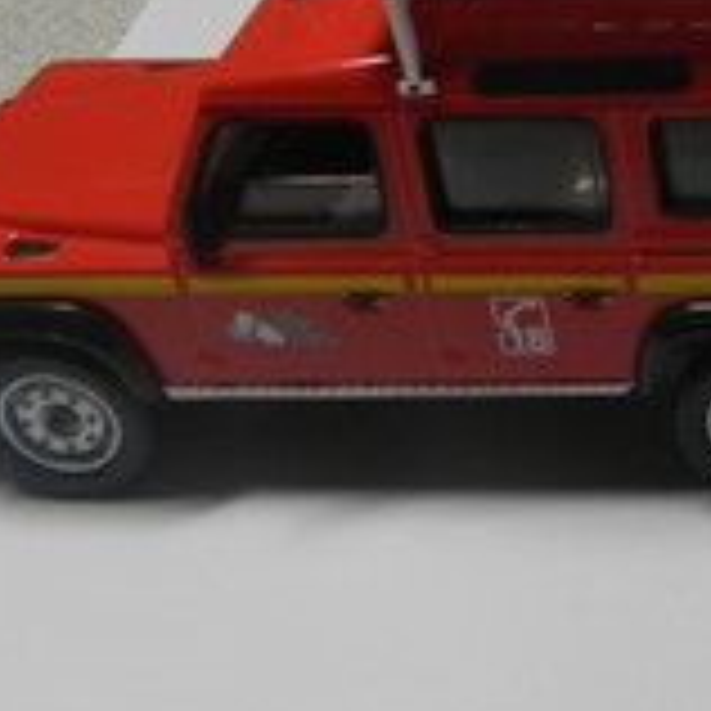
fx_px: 2370
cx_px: 1264
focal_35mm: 102
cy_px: 284
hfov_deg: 14.9
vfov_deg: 17.0
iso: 80
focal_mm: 5
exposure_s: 1/31
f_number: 3.5
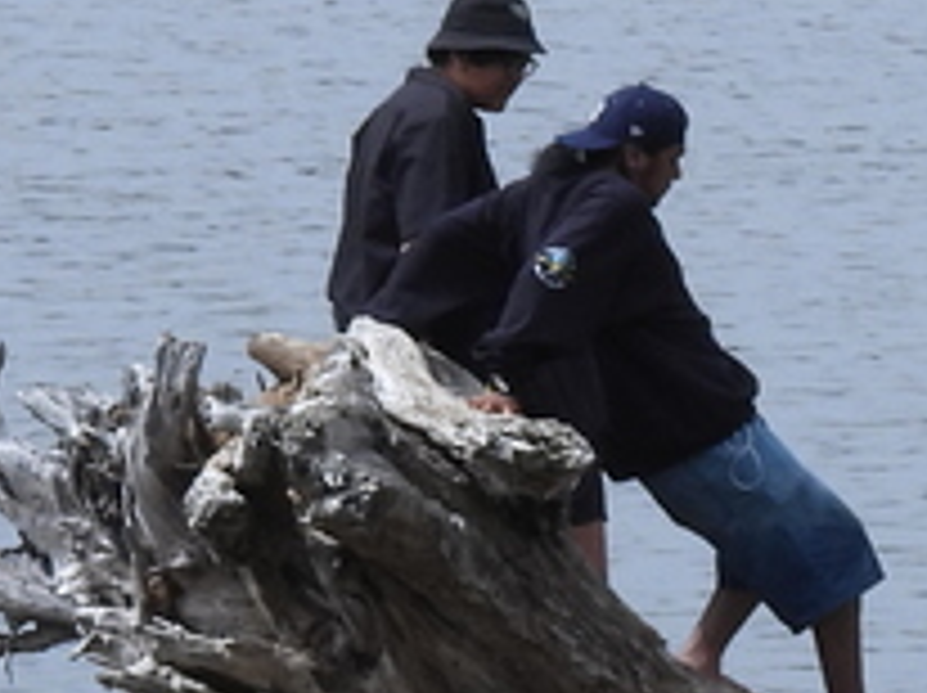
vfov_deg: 1.8
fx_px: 22442
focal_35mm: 839
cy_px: 832
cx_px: 333
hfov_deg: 2.4
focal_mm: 24.1
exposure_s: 1/1000
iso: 100
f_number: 4
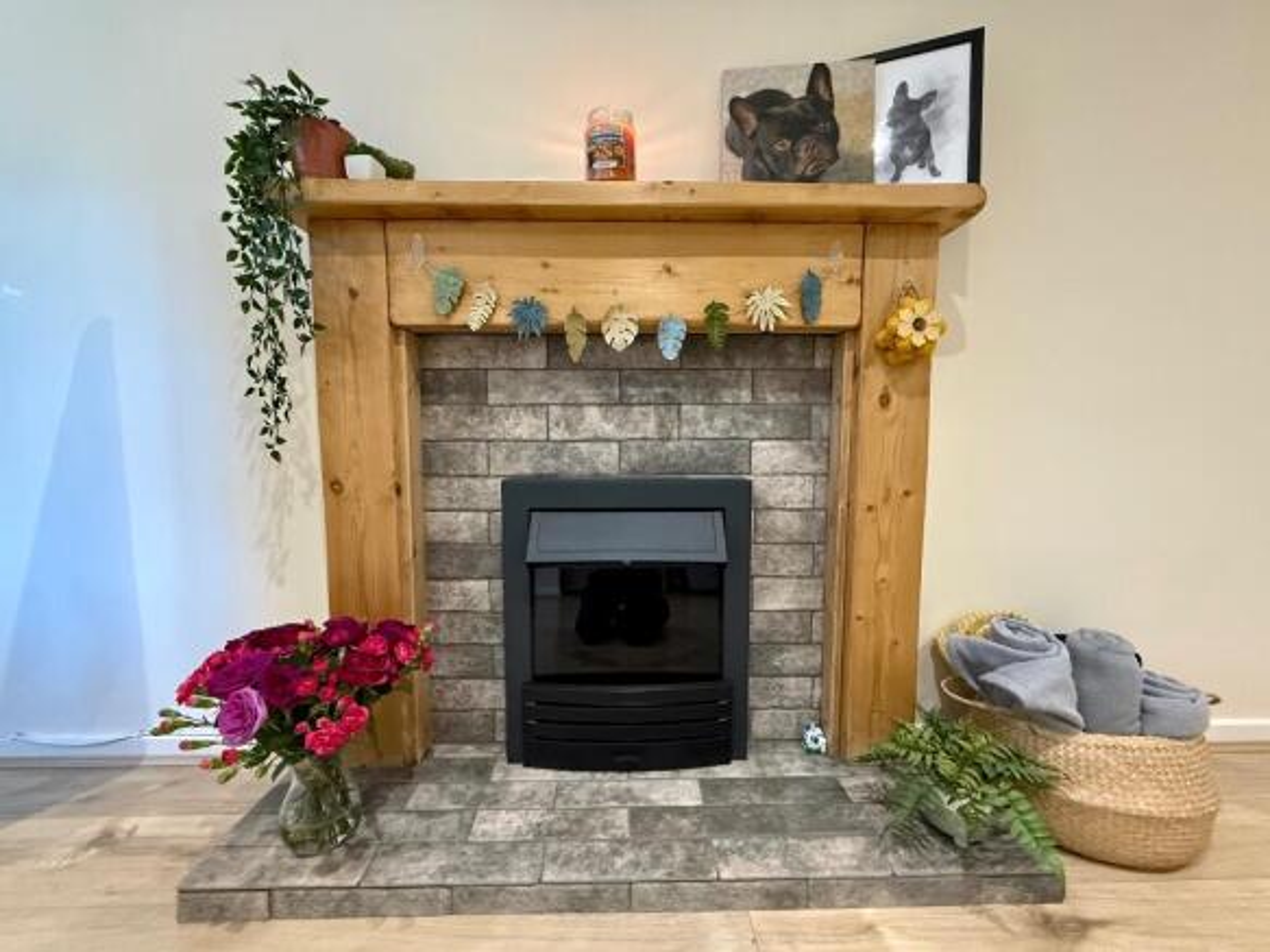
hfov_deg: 102.1
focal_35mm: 14
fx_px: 514
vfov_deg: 85.7
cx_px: 635
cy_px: 476
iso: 800
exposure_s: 1/50
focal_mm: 2.22
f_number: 2.2
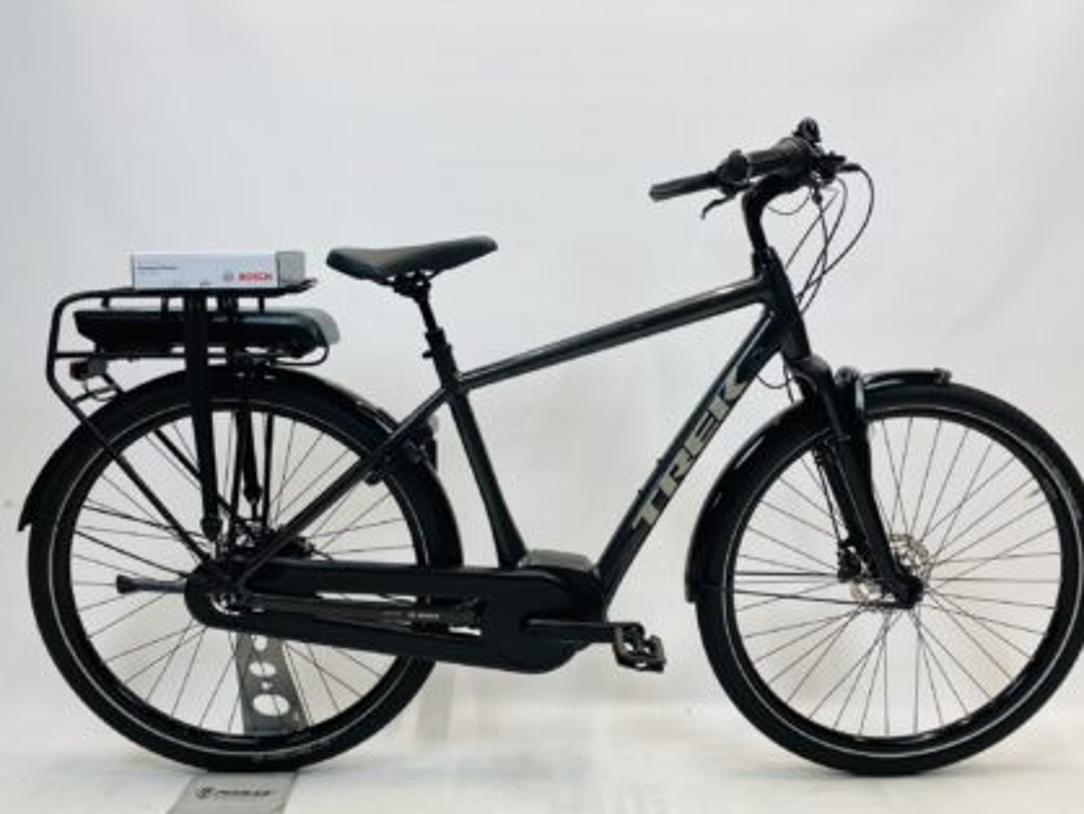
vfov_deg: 49.8
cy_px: 389
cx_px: 563
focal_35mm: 28
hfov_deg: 63.4
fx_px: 877
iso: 50
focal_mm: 4.25
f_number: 1.8
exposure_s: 1/100
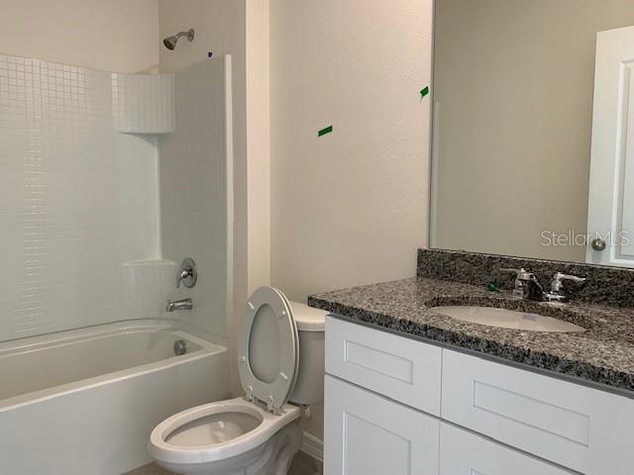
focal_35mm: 26
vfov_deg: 53.1
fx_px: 476
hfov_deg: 67.3
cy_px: 238
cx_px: 317
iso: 80
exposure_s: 1/60
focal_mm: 4.25
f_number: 1.8
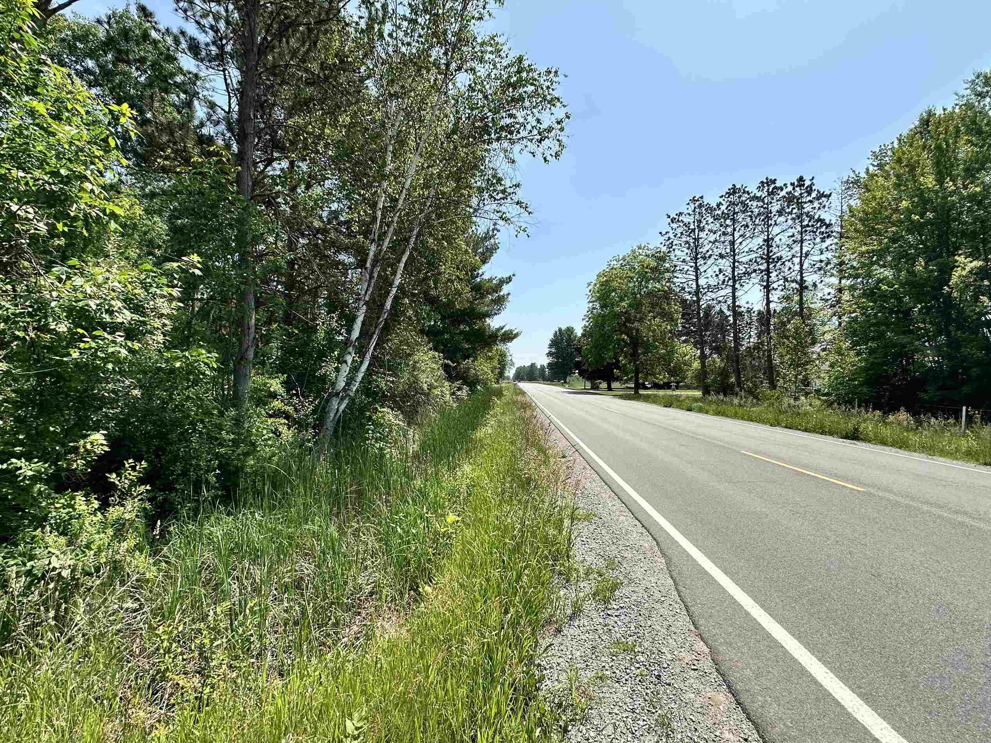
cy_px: 379
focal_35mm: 17
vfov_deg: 74.7
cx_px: 513
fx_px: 487
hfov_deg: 91.0
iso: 40
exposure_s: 1/1949
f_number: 2.2
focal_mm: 2.22
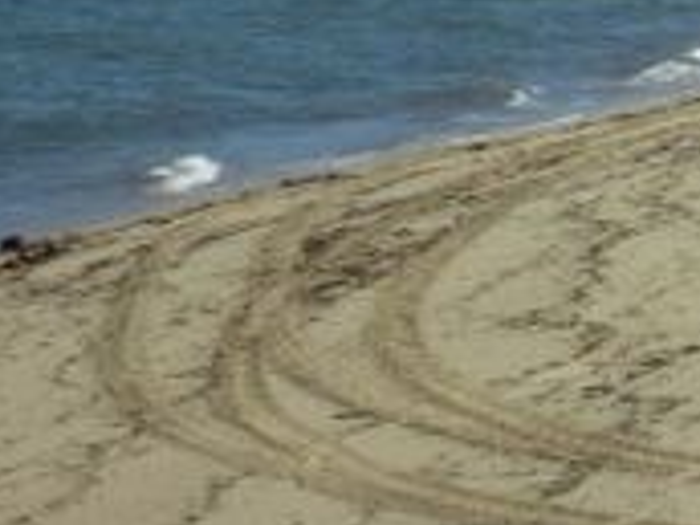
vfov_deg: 4.5
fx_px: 6734
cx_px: 973
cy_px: -122
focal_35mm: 333
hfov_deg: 5.9
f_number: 5
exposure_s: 1/800
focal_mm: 18.7
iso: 100
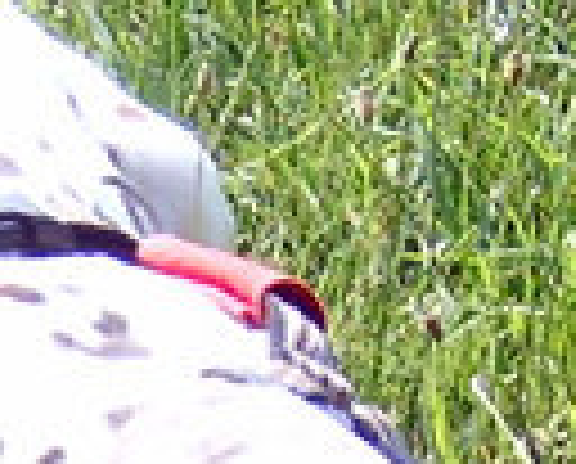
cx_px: -346
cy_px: 872
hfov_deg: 4.3
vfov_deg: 3.4
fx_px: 7655
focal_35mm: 448
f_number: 5.6
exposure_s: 1/104
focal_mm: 16.25
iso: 50
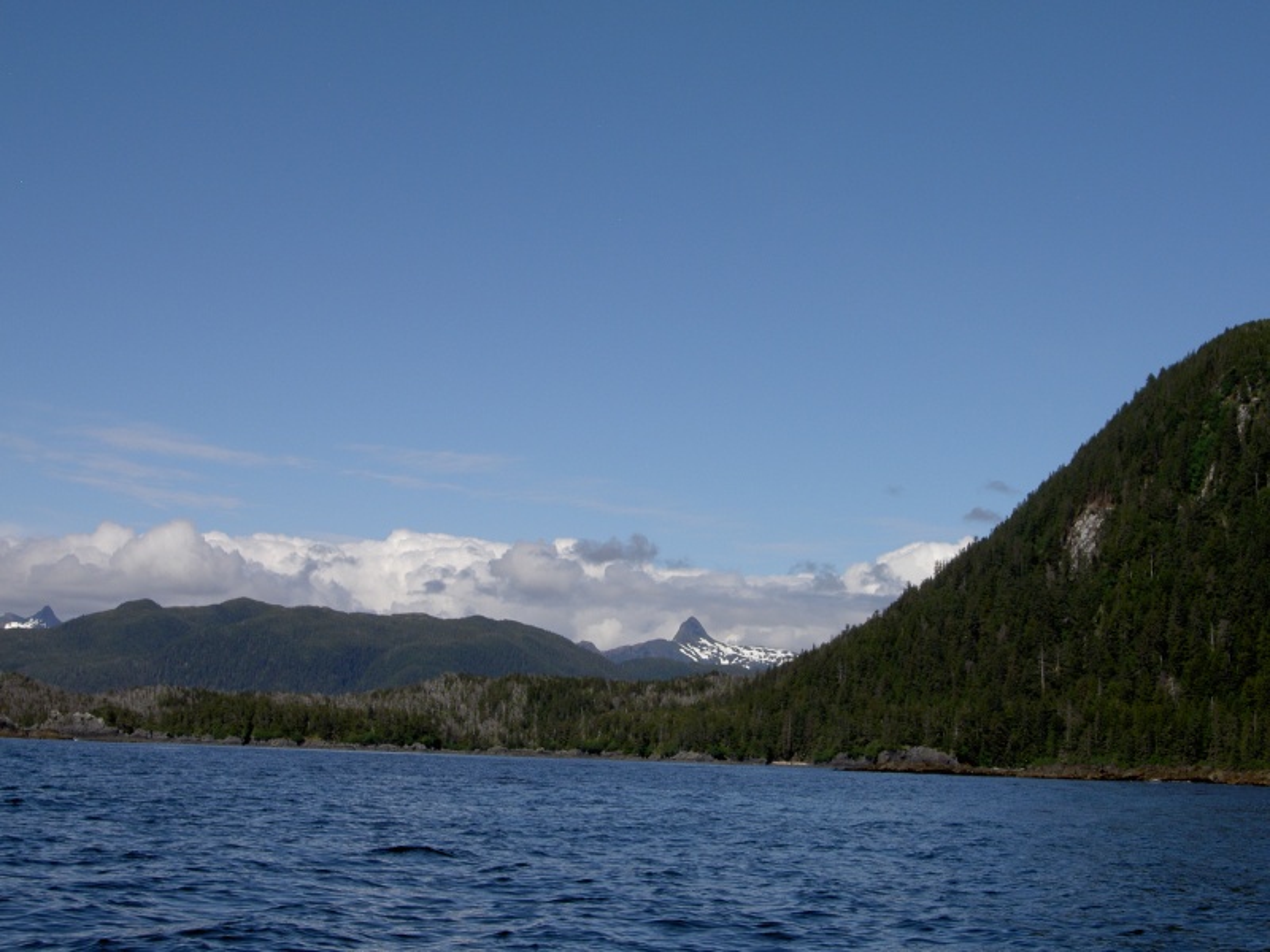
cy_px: 476
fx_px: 2531
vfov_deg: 21.3
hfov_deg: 28.2
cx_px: 635
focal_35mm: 69
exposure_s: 1/640
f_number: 6.1
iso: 50
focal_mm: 14.2
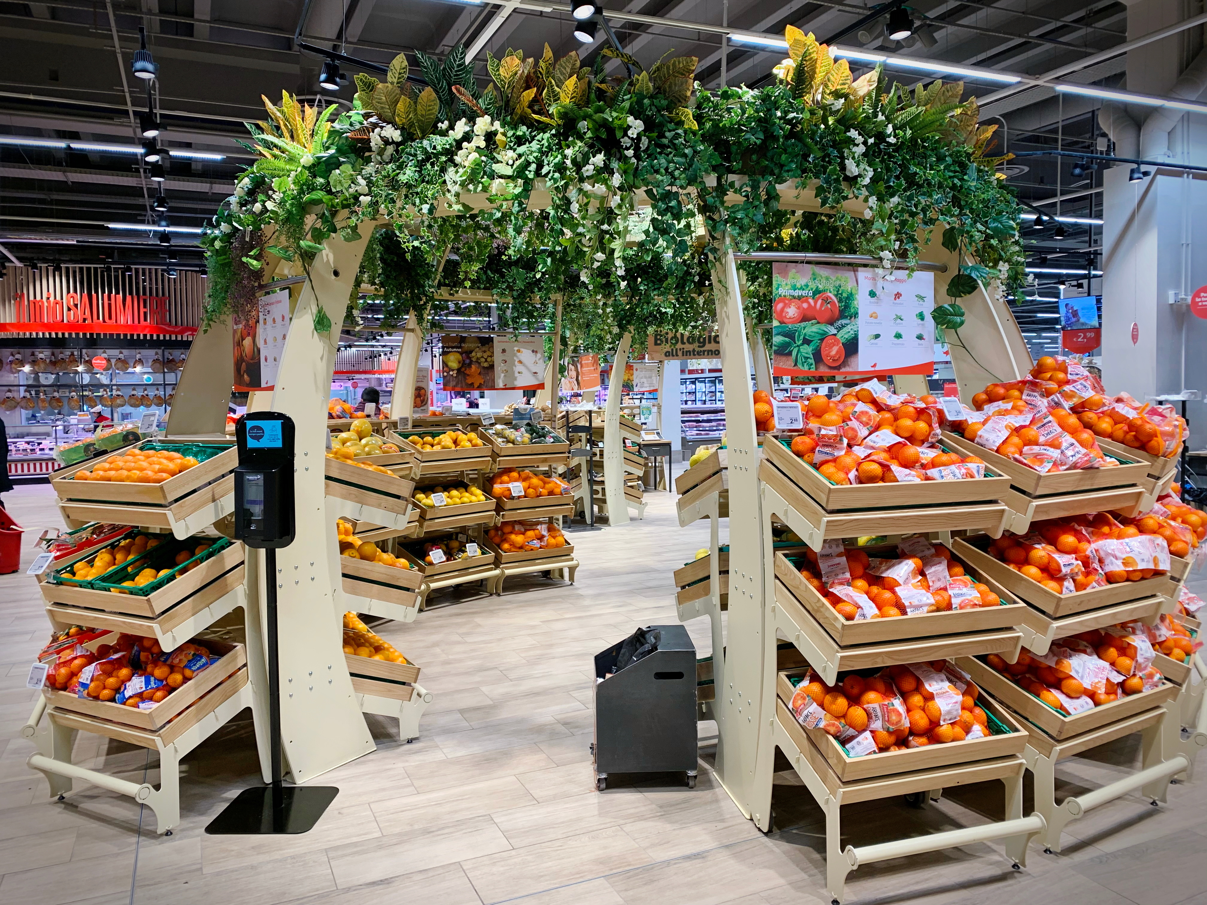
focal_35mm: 26
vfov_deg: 53.1
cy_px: 452
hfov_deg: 67.3
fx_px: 907
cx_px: 604
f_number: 1.8
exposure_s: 1/100
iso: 80
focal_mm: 4.2
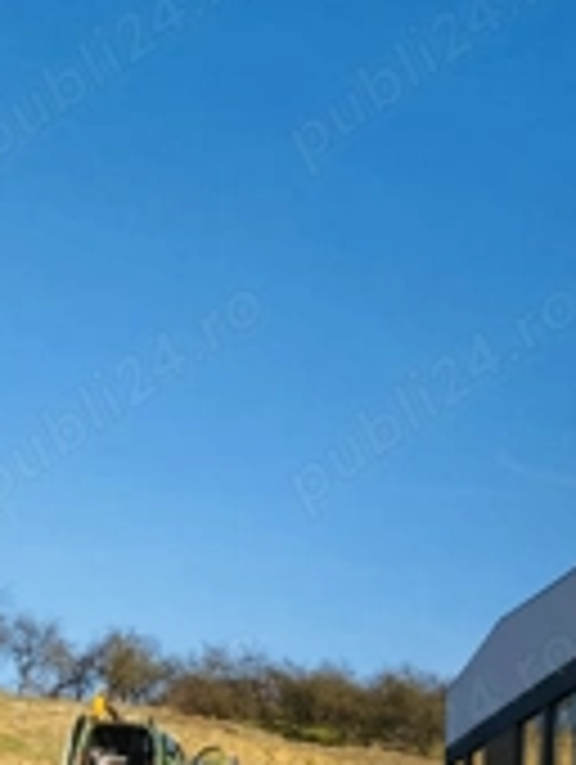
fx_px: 1350
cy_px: 814
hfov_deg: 23.0
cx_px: 590
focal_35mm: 61
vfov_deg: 29.0
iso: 32
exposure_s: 1/2817
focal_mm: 4.25
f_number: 1.8
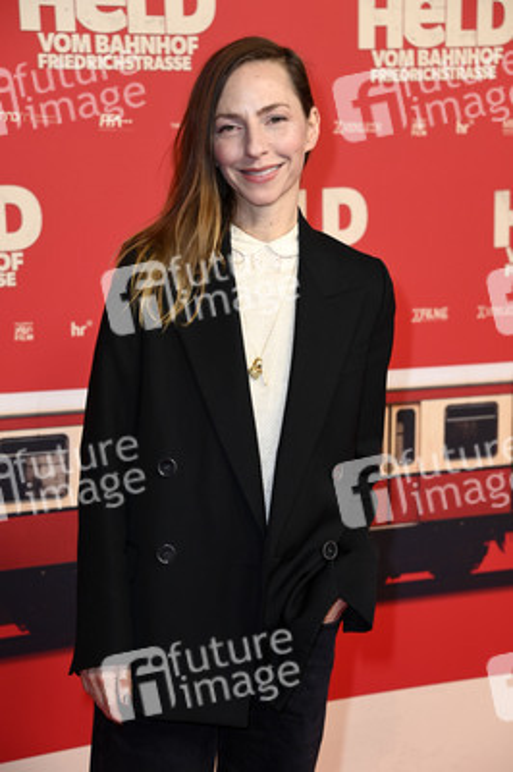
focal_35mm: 98
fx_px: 2098
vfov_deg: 20.8
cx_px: 256
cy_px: 386
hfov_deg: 13.9
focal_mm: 98
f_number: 5.6
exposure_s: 1/250
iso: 800
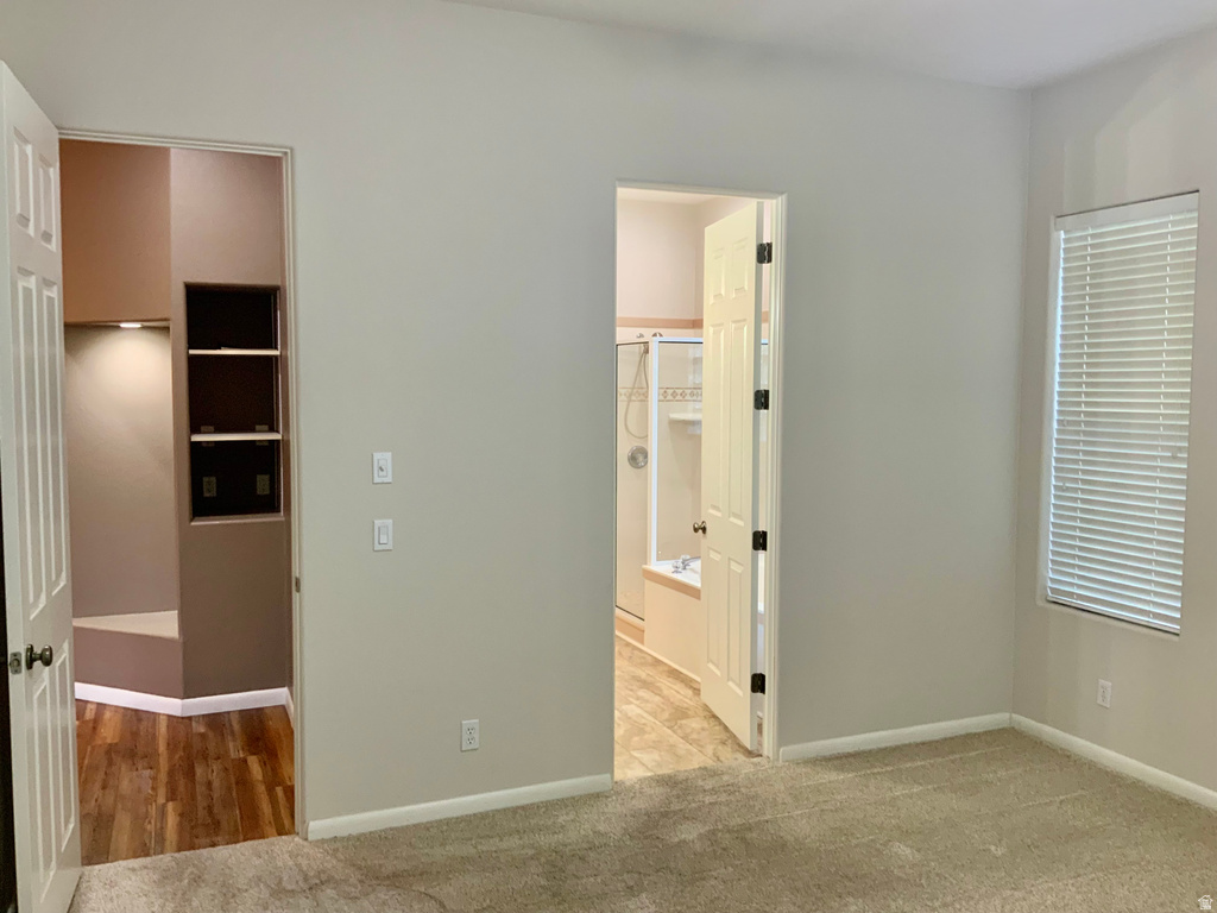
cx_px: 608
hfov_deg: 61.7
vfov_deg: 48.2
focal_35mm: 29
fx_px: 1020
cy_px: 456
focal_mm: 3
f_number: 1.8
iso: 100
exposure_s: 1/60
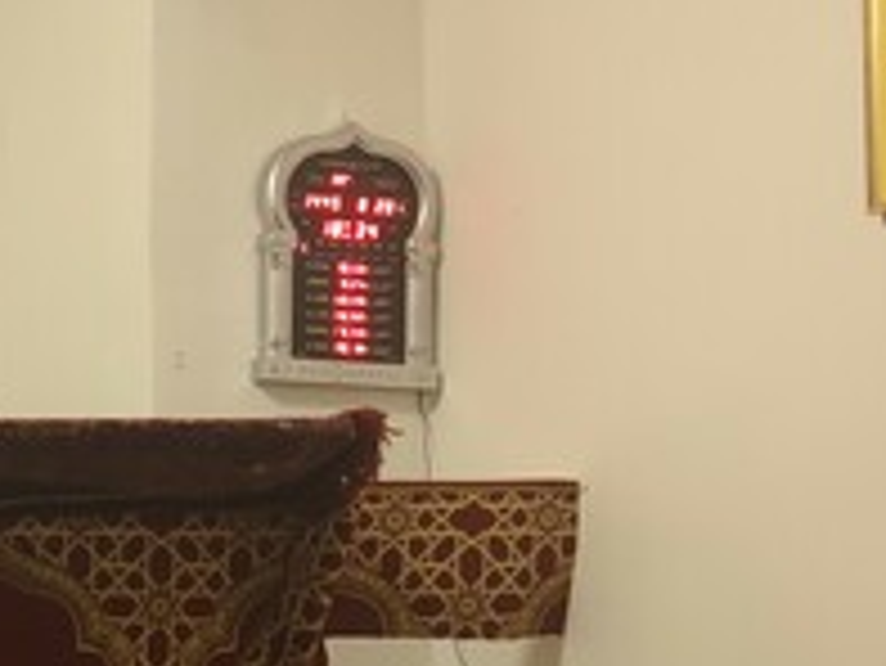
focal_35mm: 175
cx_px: -126
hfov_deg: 11.1
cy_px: 972
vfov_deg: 8.3
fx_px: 4482
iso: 409
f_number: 1.69
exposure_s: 1/50
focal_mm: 6.72
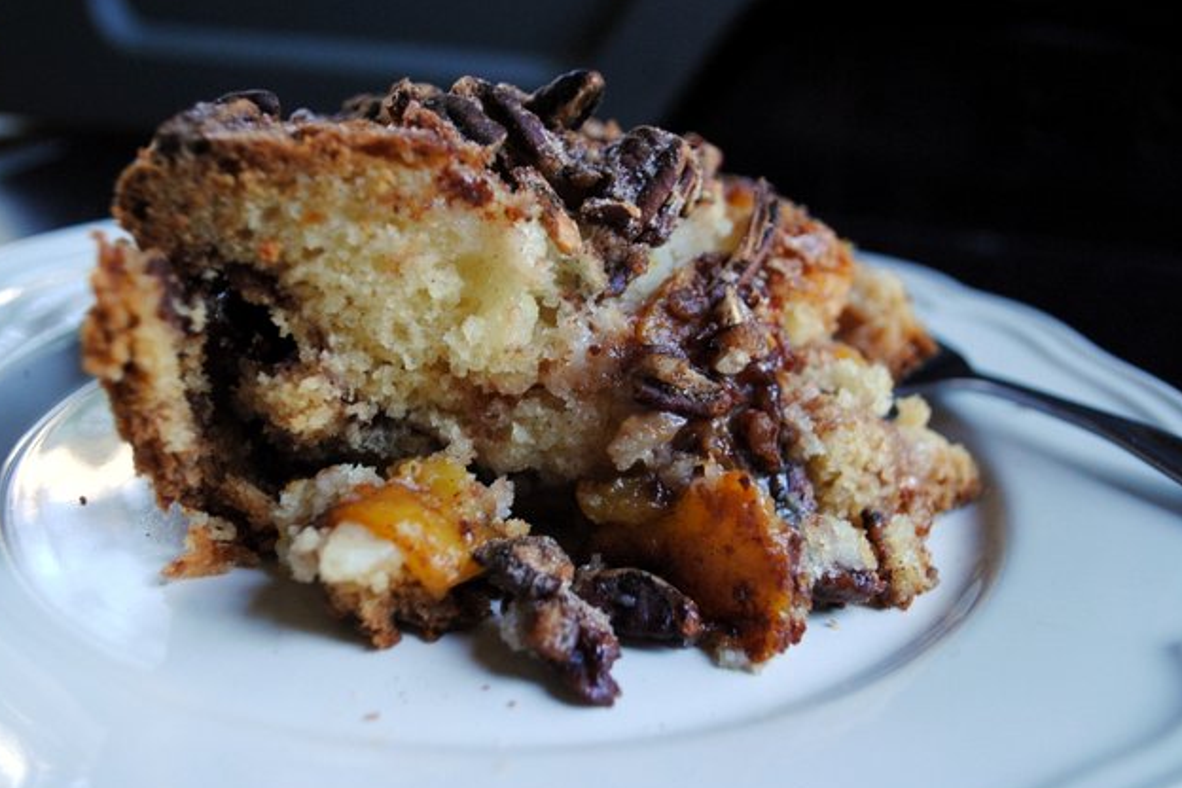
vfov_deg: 35.9
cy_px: 401
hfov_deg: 51.9
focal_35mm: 37
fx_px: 1215
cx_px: 582
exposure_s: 1/30
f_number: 4
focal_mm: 24
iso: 560
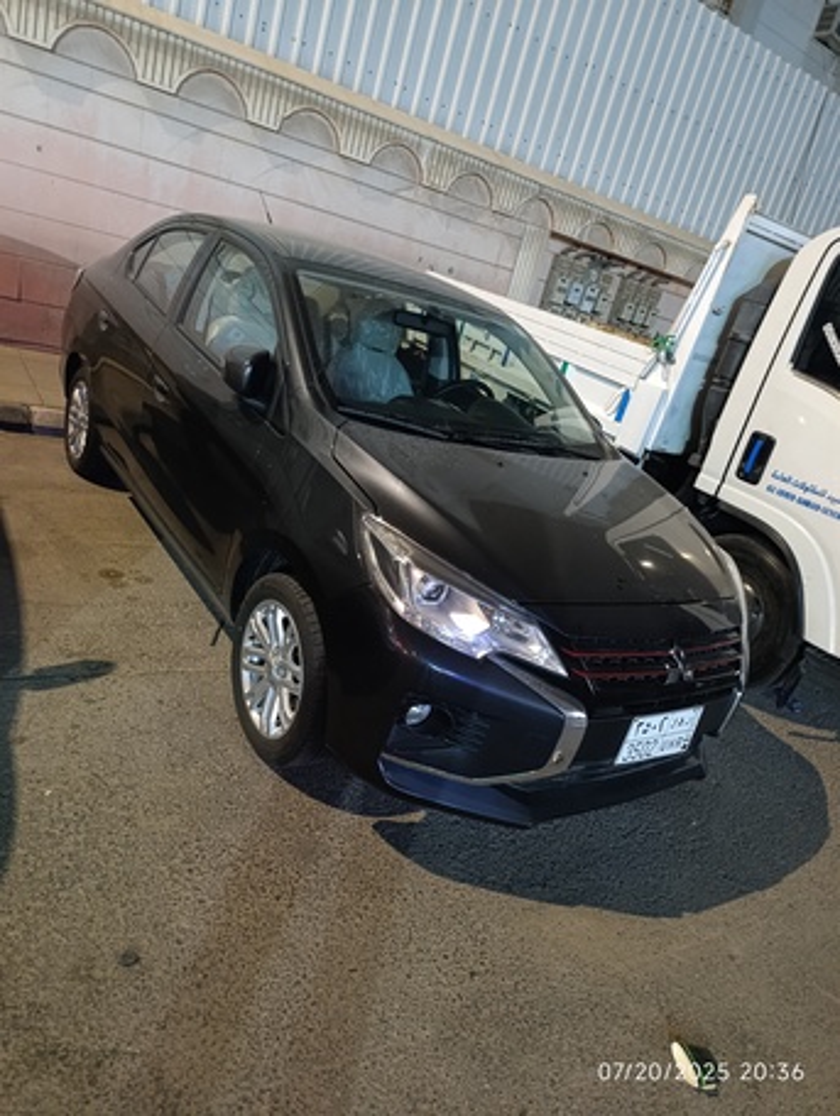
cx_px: 420
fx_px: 743
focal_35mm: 23
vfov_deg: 73.9
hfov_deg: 59.0
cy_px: 558
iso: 5000
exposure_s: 1/24
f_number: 1.6
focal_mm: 6.14
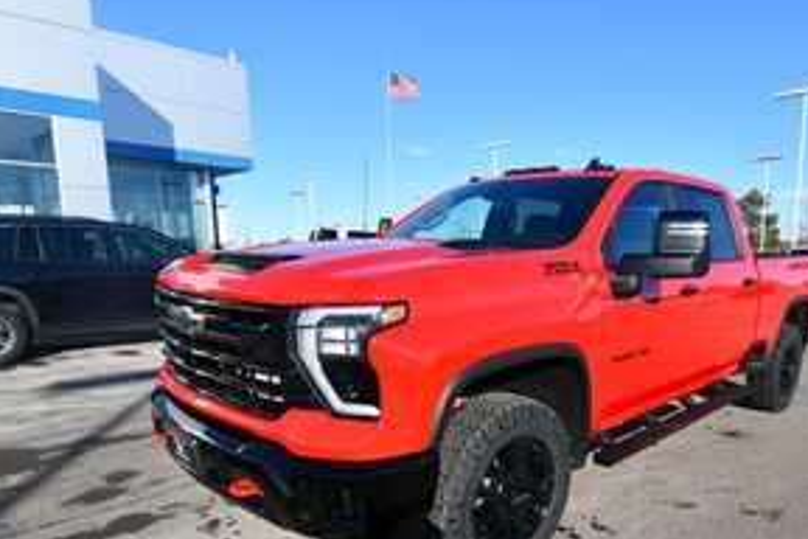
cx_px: 488
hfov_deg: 70.7
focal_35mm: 25
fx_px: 561
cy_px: 355
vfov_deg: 50.5
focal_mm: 12
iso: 100
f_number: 9
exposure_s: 1/320
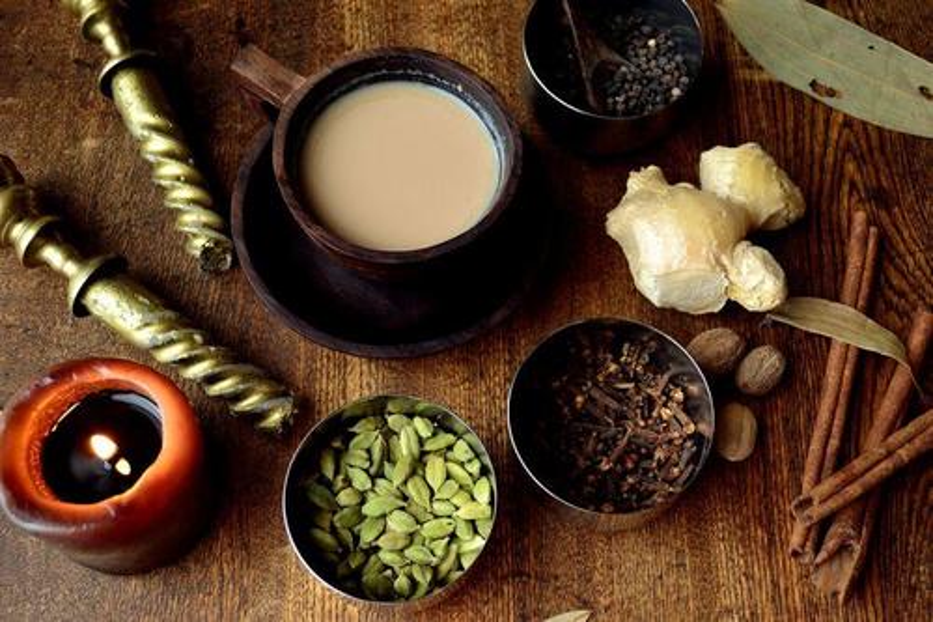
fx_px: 1127
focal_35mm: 44
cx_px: 466
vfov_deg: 30.8
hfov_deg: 45.0
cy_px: 311
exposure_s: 1/60
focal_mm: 29
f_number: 4.5
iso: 640
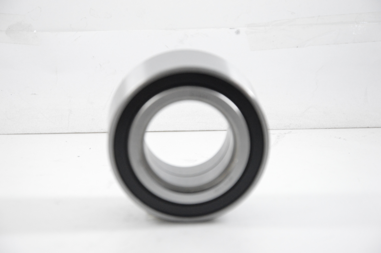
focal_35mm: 158
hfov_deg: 13.1
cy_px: 126
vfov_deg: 8.7
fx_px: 1665
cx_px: 190
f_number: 7.1
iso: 3200
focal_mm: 105
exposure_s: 1/100
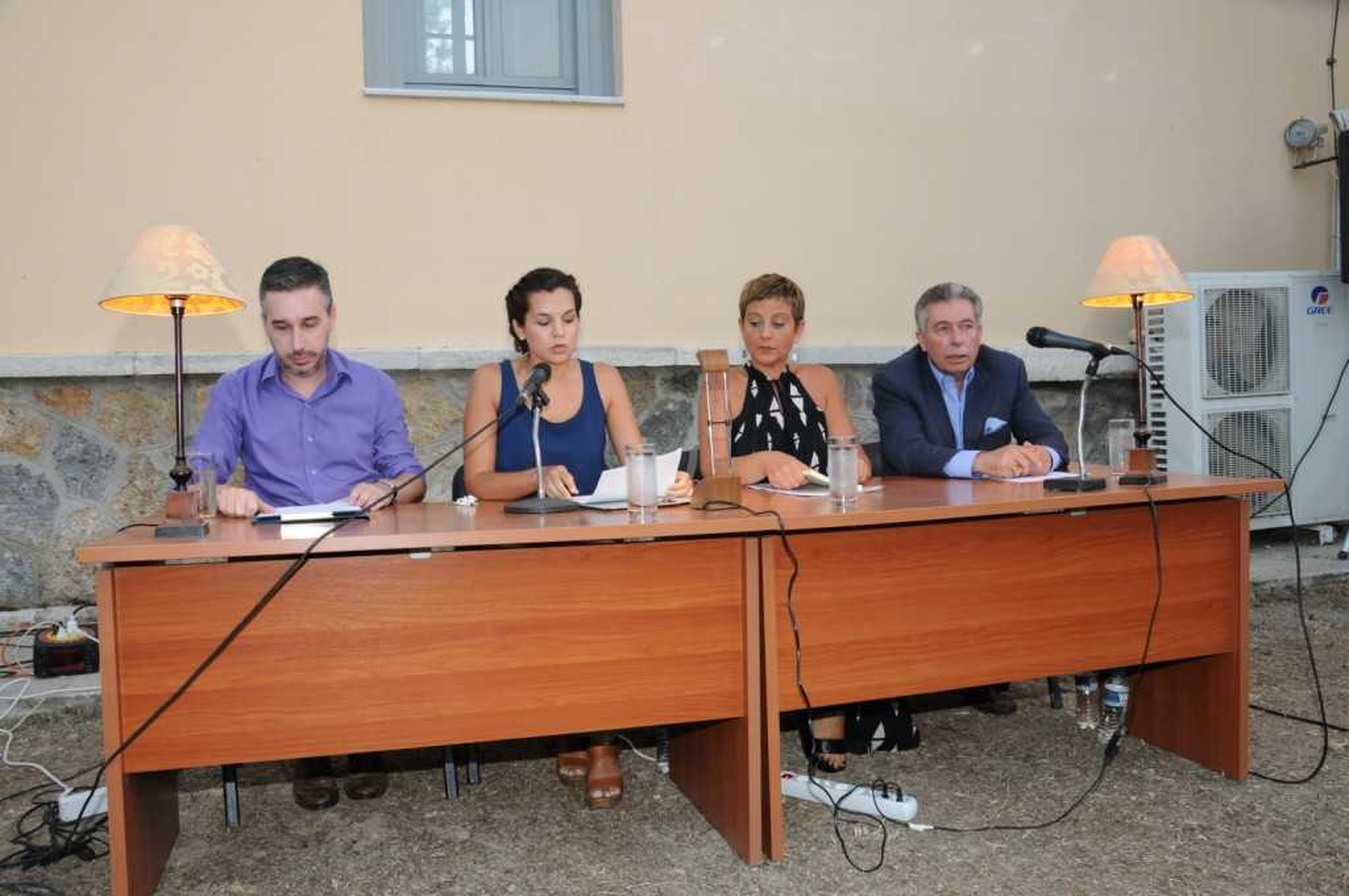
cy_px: 448
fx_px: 1179
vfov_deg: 41.6
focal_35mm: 32
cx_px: 674
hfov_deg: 59.6
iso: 800
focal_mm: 21
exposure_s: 1/60
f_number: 7.1
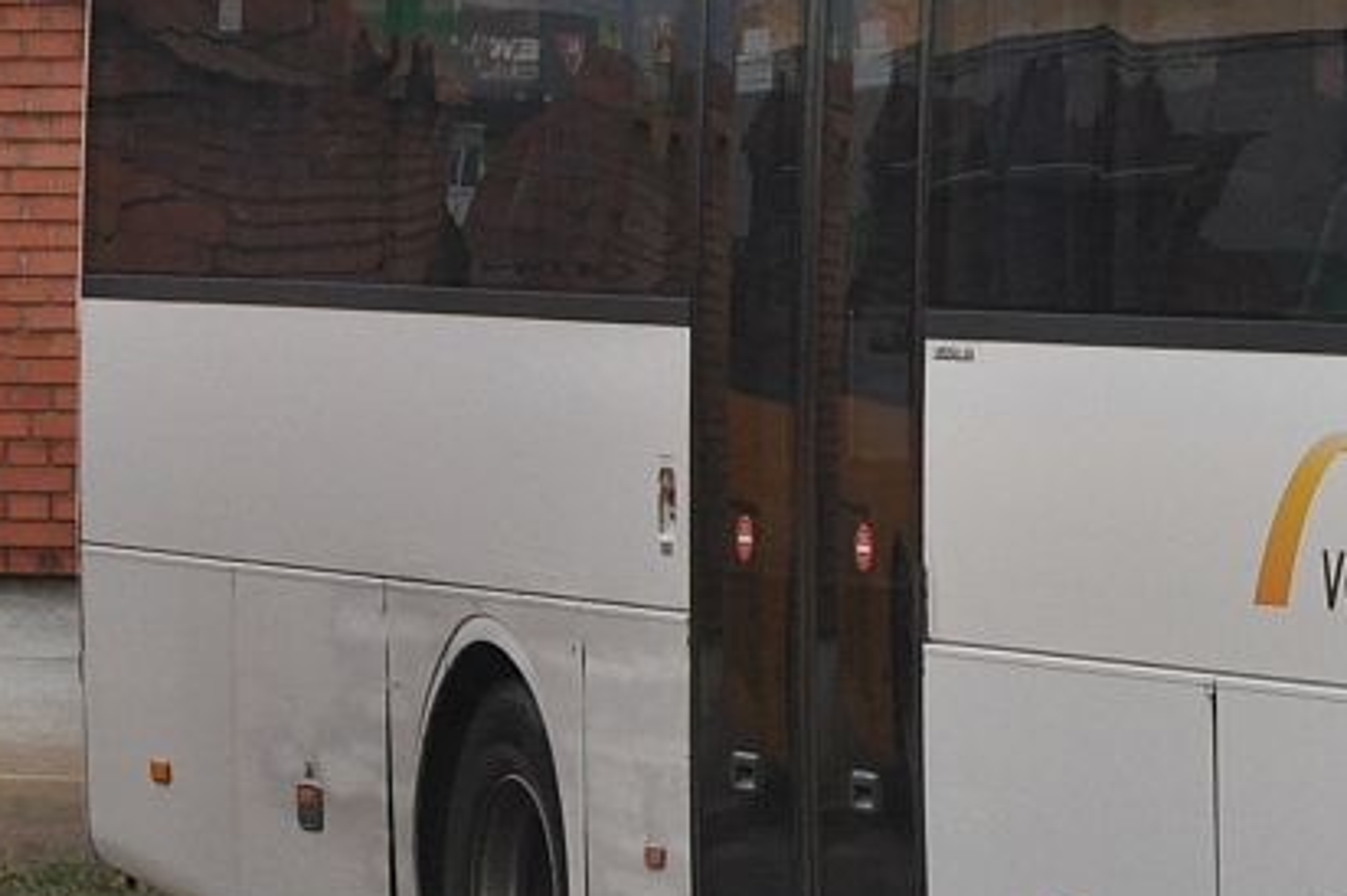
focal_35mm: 299
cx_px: 2016
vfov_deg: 4.6
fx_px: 11178
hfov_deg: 6.8
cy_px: 278
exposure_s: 1/500
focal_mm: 58
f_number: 5
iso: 1000
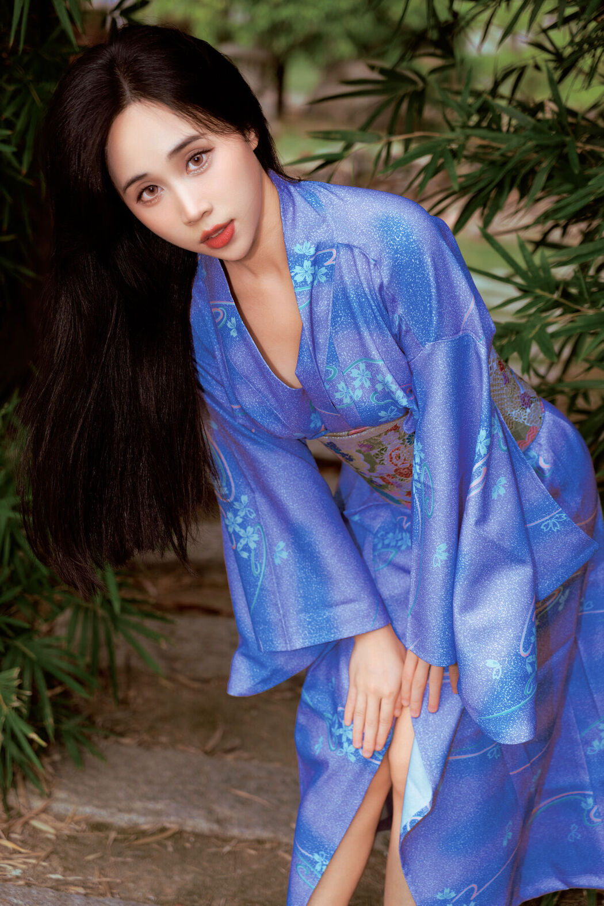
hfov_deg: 20.3
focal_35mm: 67
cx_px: 302
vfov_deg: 30.1
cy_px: 453
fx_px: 1685
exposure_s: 1/125
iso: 100
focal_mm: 67
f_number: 4
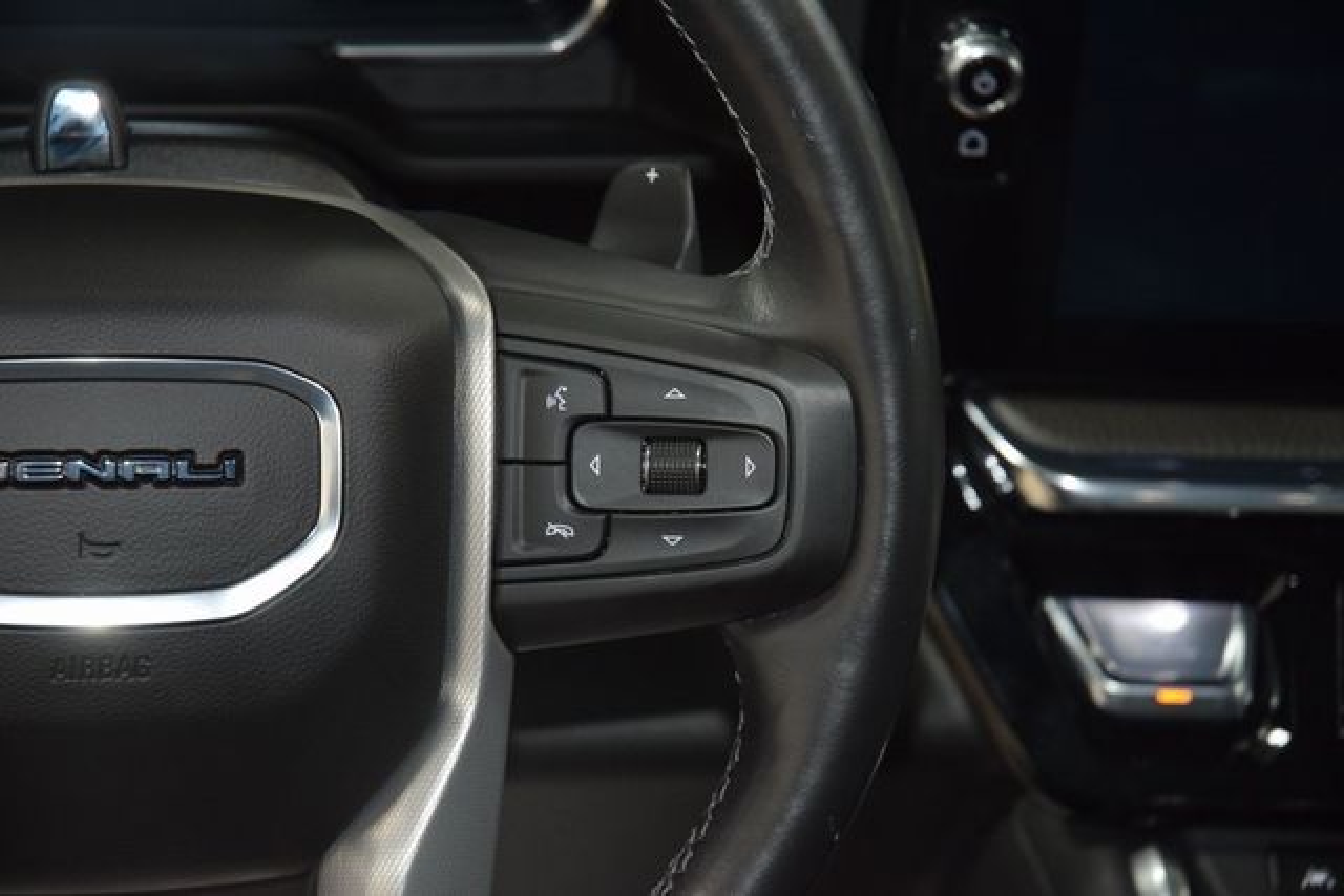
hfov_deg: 19.5
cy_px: 448
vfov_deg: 13.0
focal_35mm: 105
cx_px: 672
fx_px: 3921
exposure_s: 1/40
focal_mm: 70
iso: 1800
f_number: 4.5
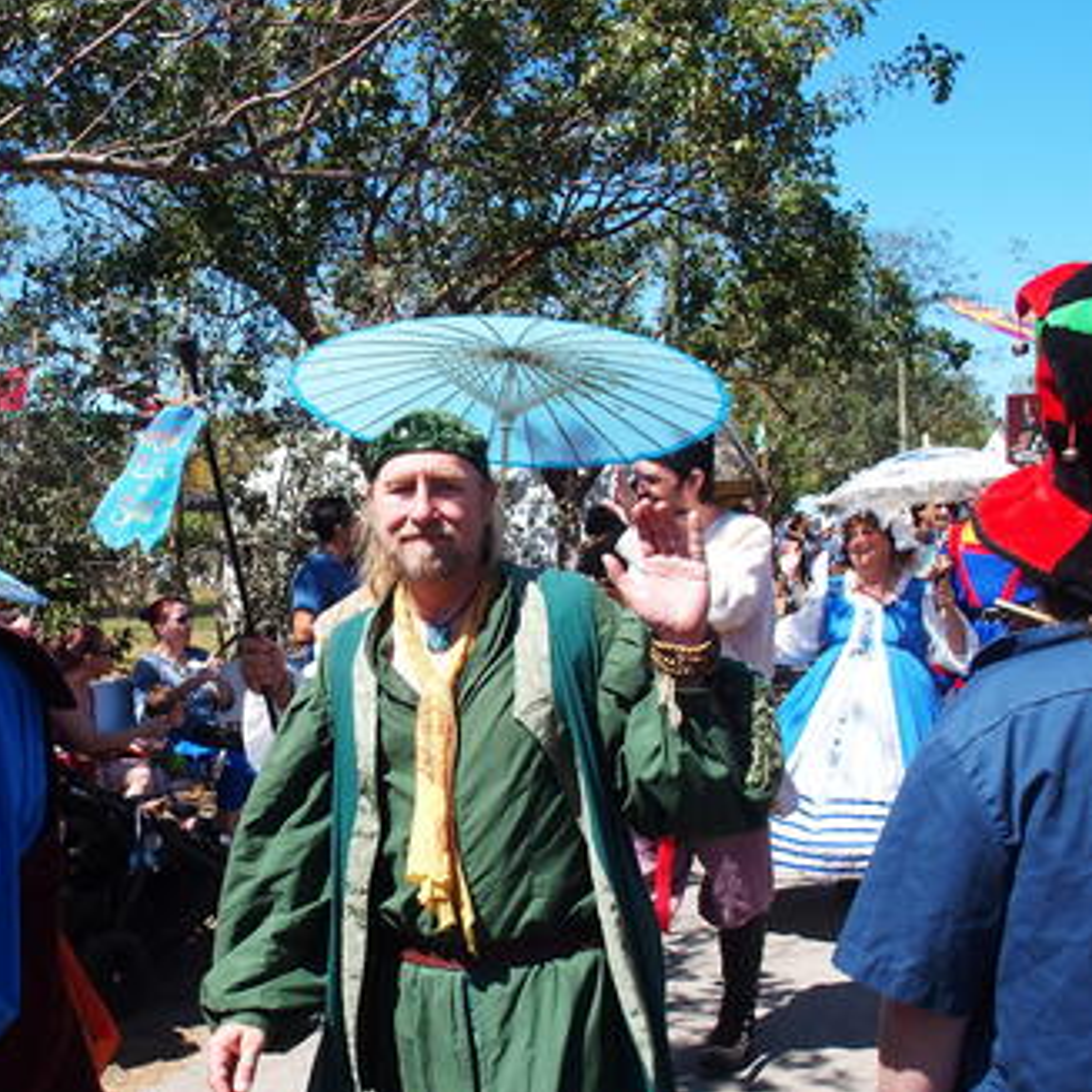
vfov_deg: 42.8
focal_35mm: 39
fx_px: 1392
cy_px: 531
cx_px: 344
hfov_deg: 42.1
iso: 100
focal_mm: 6.7
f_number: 3.5
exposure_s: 1/800
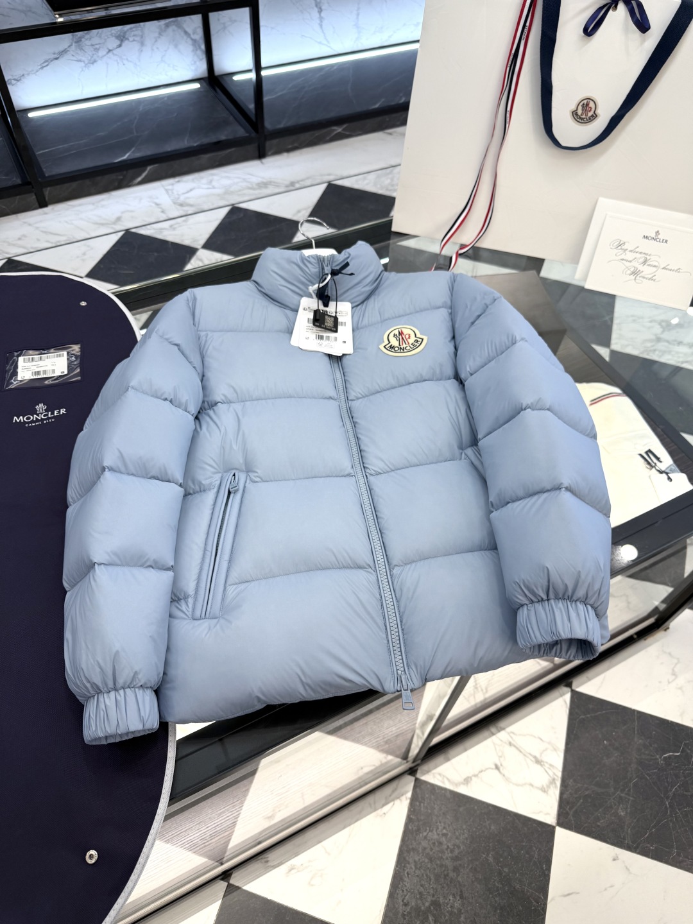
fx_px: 641
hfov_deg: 56.8
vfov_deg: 71.6
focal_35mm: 24
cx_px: 346
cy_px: 462
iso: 100
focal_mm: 6.76
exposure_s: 1/125
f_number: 1.78
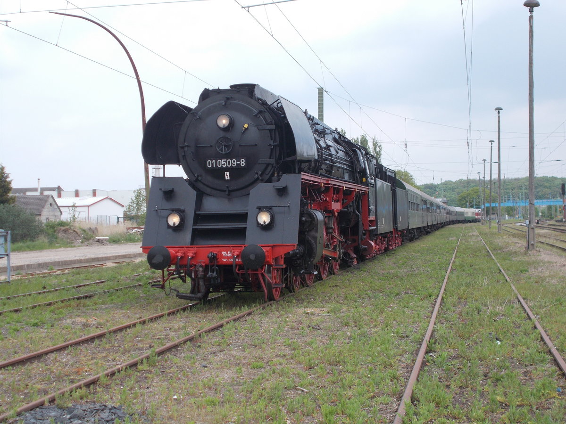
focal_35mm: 58
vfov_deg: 25.2
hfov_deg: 33.2
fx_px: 948
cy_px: 212
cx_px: 283
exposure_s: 1/320
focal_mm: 10.3
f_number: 4.9
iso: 80
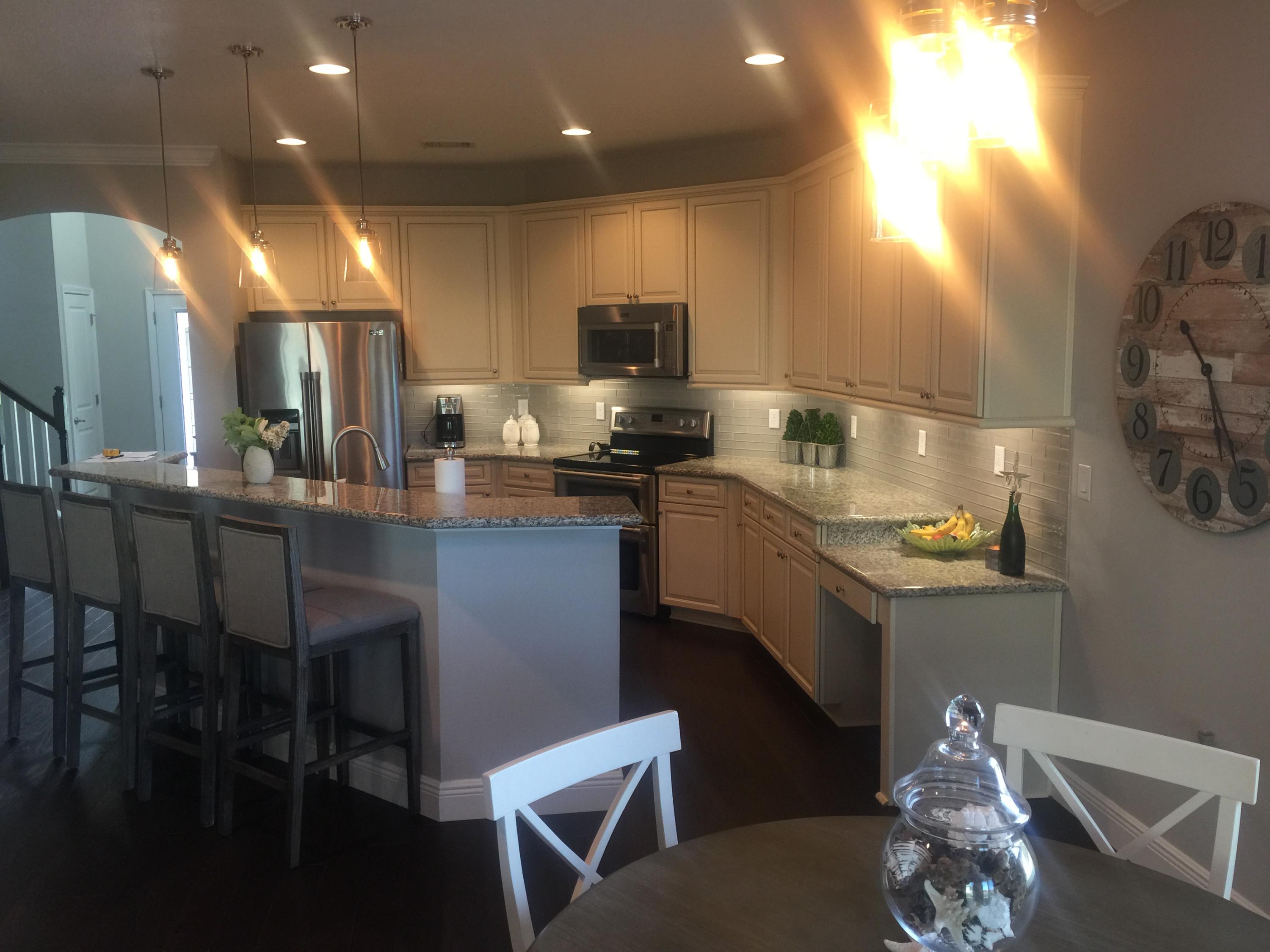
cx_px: 635
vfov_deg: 48.2
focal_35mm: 29
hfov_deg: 61.7
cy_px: 476
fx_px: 1064
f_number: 2.2
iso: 50
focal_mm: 4.15
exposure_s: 1/15
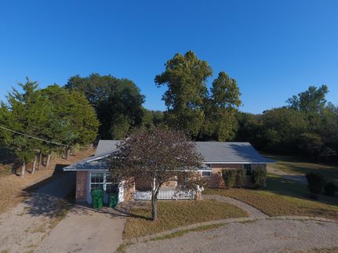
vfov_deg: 65.9
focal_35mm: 20
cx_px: 169
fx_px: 195
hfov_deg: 81.8
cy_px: 126
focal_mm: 3.61
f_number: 2.8
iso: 100
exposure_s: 1/971
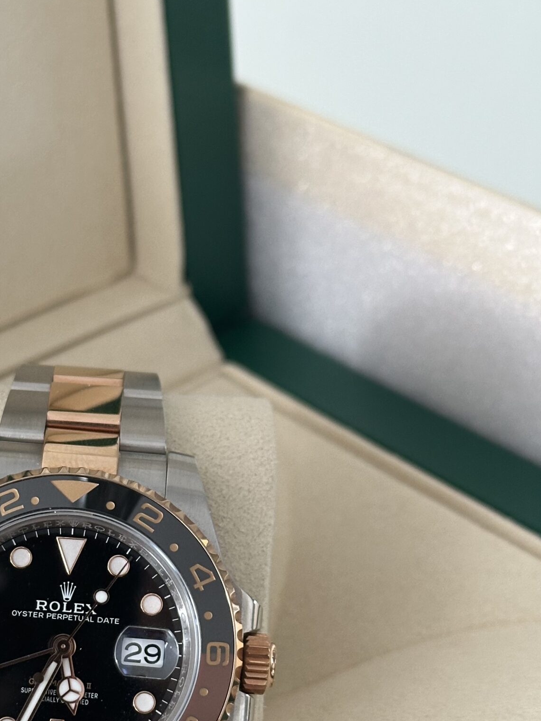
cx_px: 91
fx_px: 1688
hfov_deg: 18.0
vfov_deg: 23.8
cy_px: 565
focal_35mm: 81
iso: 250
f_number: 1.78
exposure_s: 1/47
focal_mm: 6.86
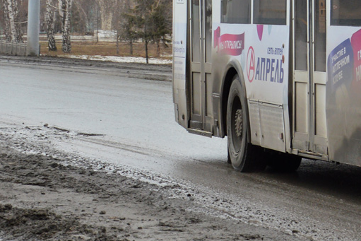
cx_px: 514
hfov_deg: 9.1
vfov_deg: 6.2
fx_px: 2207
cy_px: -64
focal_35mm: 220
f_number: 5.6
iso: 200
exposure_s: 1/320
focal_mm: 50
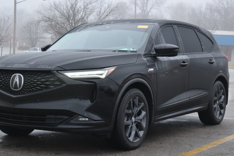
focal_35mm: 78
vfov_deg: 17.6
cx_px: 101
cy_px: 87
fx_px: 504
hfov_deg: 26.1
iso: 400
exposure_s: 1/100
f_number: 5
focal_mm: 45
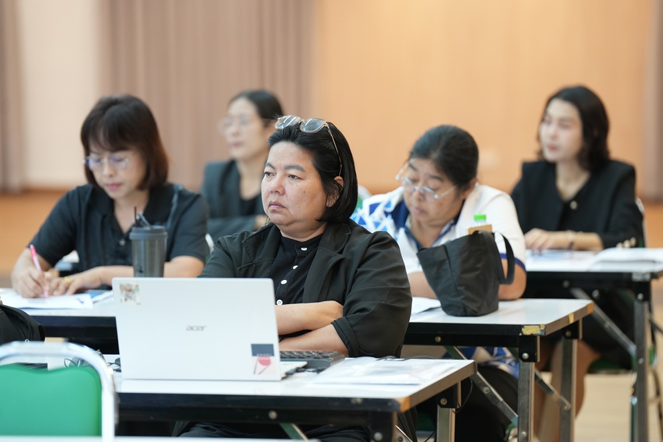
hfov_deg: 12.8
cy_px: 221
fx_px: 2946
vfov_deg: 8.6
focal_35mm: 160
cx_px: 332
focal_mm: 160
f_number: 2.8
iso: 1250
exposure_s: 1/125
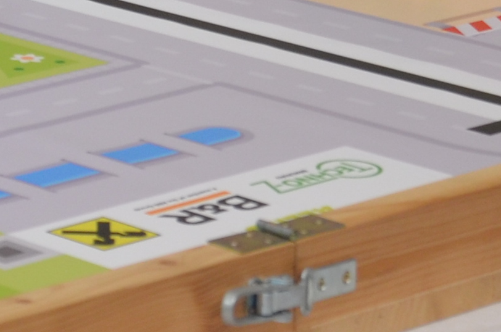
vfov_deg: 4.9
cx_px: -249
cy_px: -484
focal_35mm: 273
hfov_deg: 7.4
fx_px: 3792
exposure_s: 1/100
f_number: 5
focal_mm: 30
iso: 400
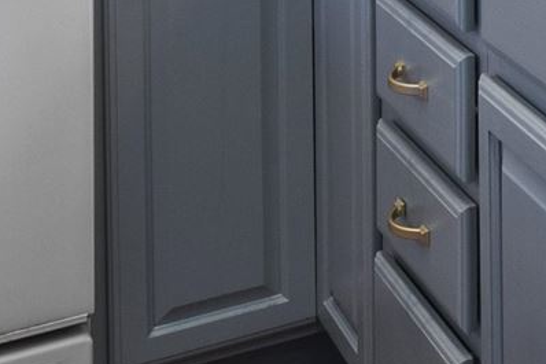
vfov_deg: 11.1
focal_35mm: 108
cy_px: -446
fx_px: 1637
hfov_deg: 15.9
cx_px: 997
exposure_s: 1/2.5
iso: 250
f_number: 7.1
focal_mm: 14
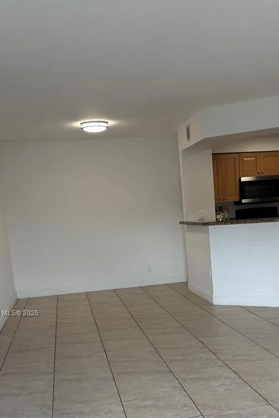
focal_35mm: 44
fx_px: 511
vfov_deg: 43.1
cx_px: 190
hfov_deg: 30.3
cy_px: 314
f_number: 1.6
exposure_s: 1/120
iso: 64
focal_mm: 5.96
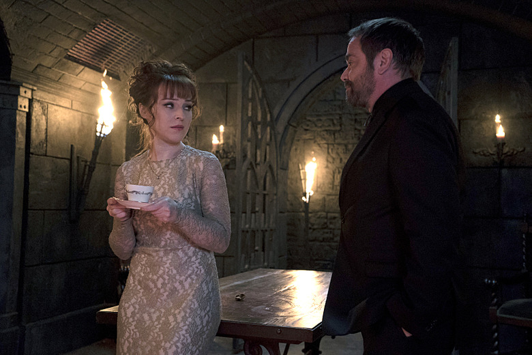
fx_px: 635
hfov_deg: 45.4
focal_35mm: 43
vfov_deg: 31.2
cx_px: 266
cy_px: 178
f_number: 4
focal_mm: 43
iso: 8000
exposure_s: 1/200
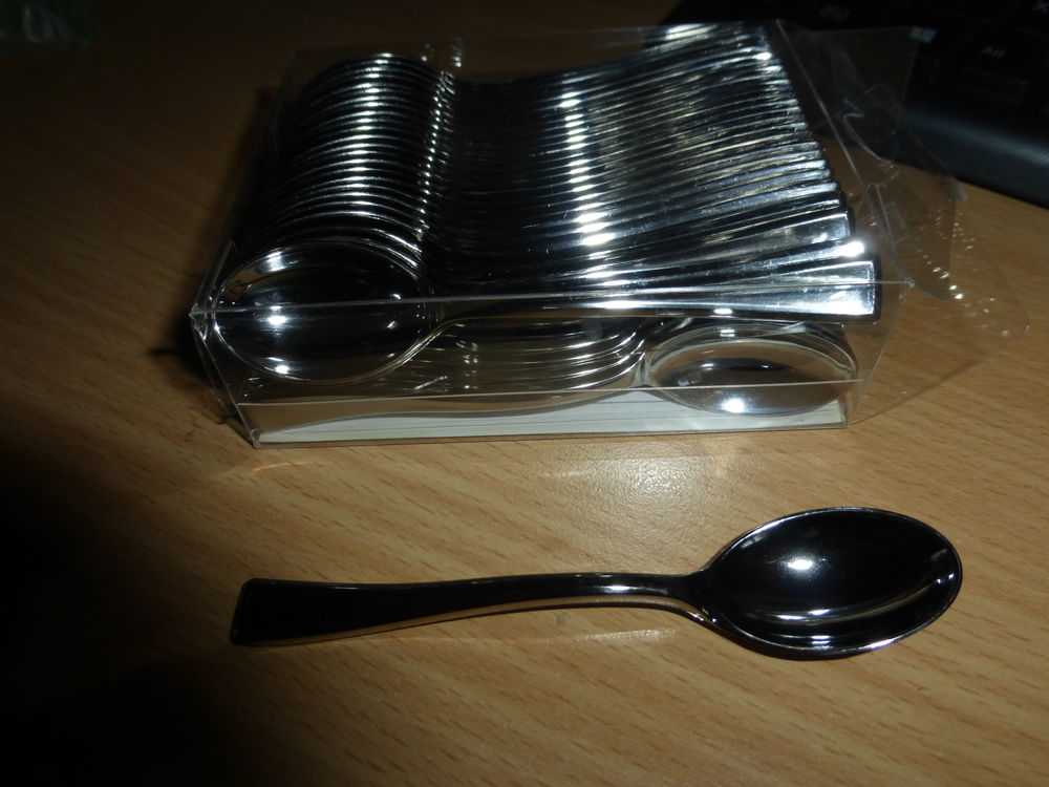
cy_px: 394
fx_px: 758
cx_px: 524
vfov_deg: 54.9
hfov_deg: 69.4
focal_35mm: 25
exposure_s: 1/125
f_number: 3.3
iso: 125
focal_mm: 4.3
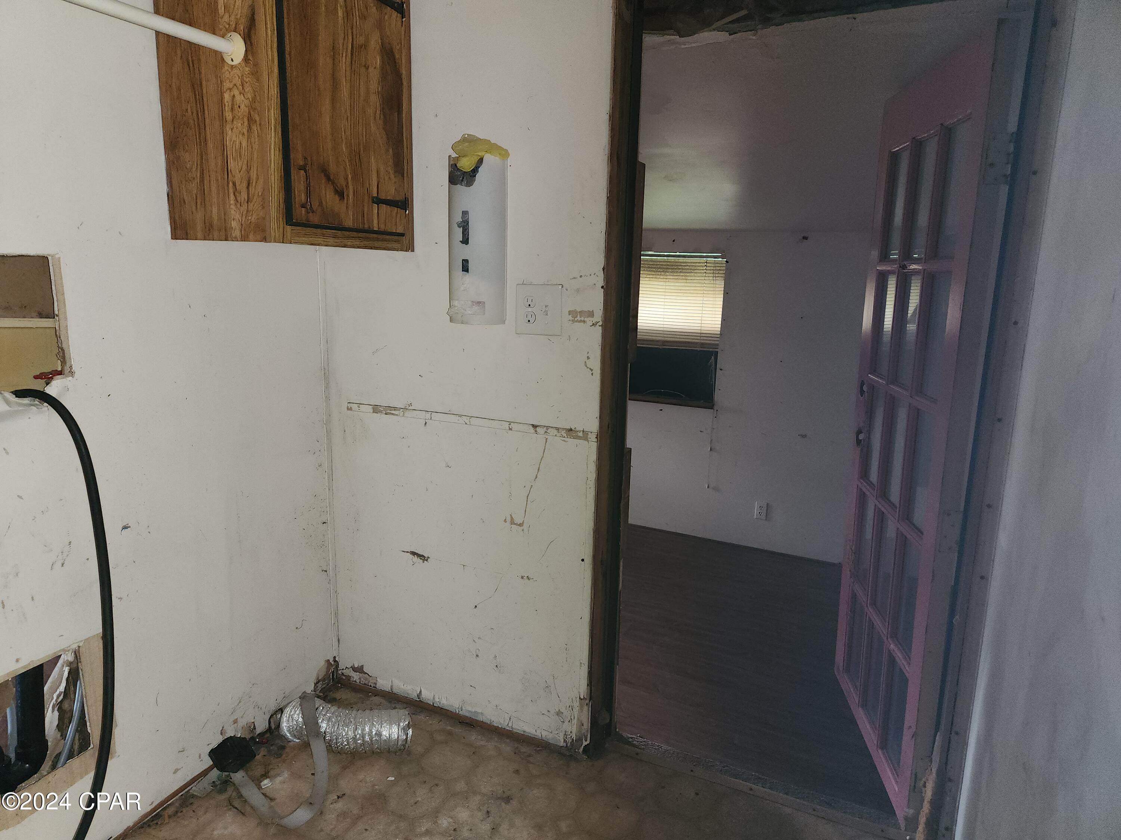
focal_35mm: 23
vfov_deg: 58.9
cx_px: 560
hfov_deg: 73.9
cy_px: 420
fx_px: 745
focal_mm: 5.4
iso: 125
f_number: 1.8
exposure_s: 1/21
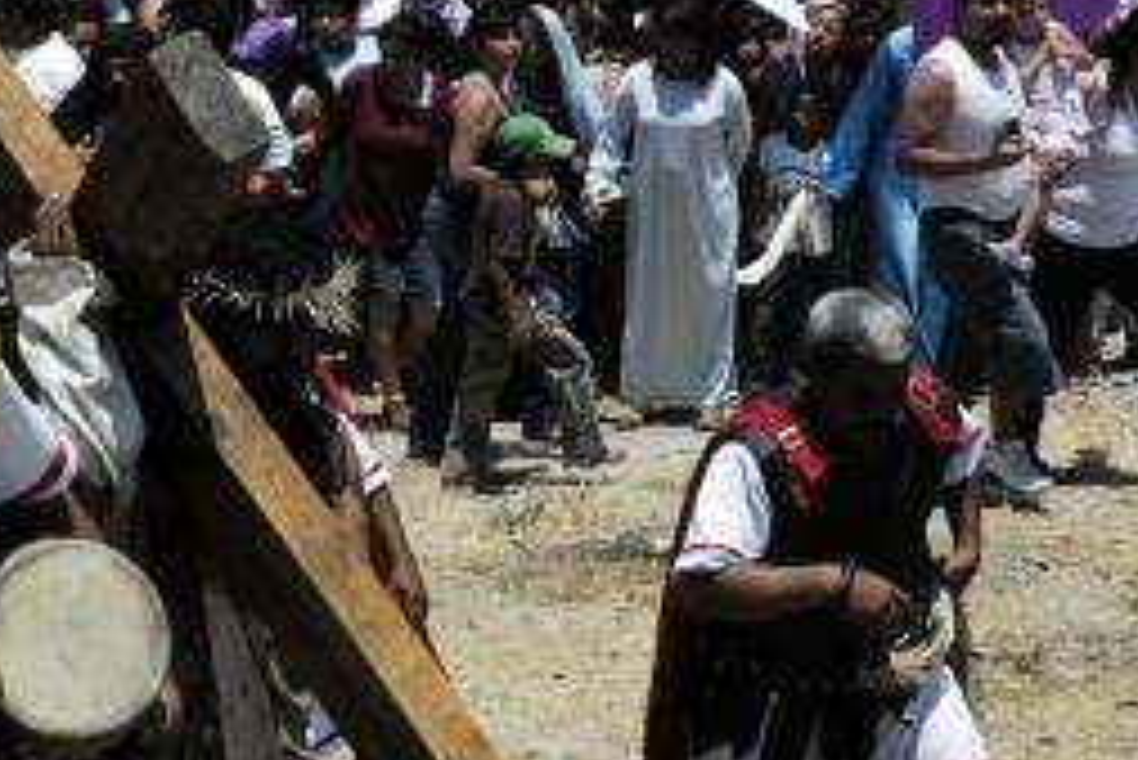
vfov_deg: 8.3
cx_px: 324
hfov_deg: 12.3
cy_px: 360
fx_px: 5250
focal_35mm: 166
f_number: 16
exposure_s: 1/1000
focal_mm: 70
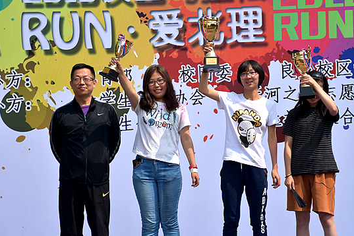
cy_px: 109
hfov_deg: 21.9
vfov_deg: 14.7
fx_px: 914
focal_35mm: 93
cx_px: 210
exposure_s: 1/1000
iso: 100
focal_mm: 52
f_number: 4.8
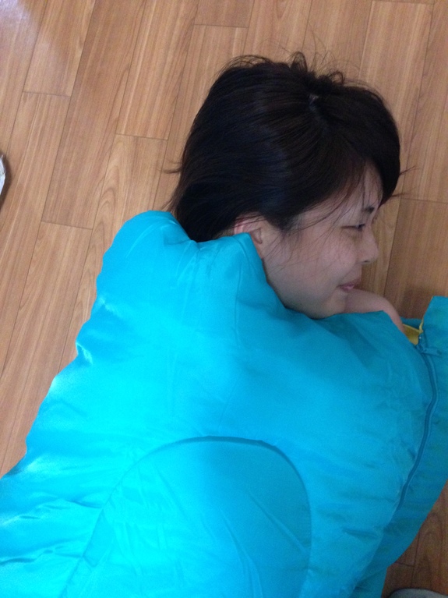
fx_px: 570
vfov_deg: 55.4
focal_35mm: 33
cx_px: 224
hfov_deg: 42.9
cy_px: 299
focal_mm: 4.12
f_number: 2.4
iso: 500
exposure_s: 1/15
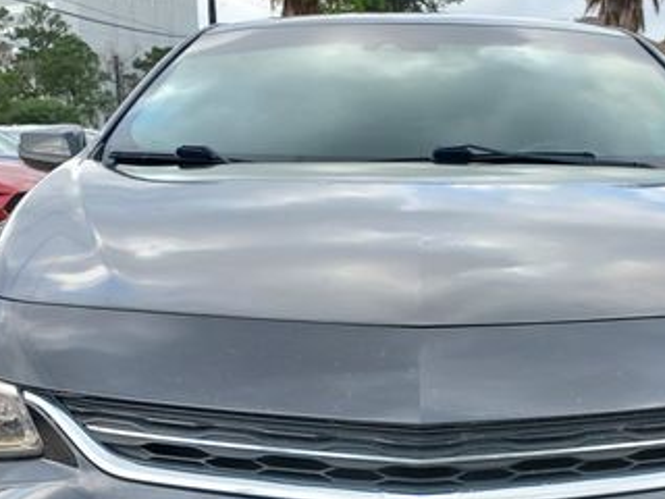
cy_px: 455
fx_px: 999
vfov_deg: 27.0
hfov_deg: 36.6
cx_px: 418
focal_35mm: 52
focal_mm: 4.3
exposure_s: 1/371
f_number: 2.4
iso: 50
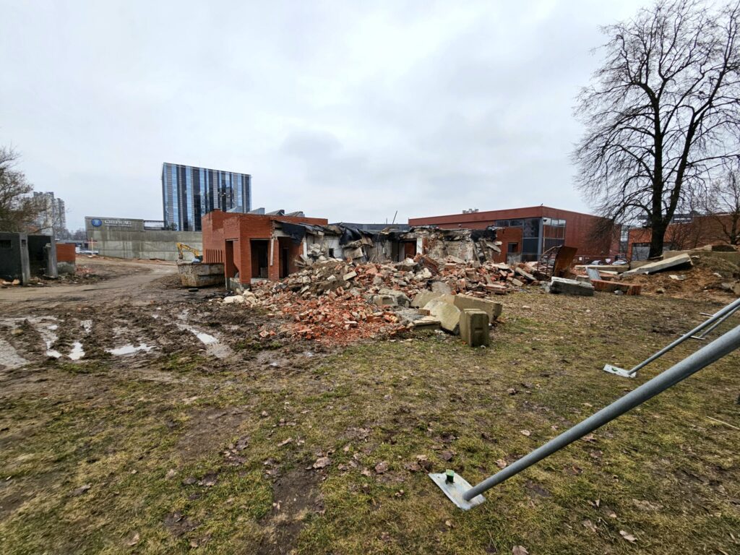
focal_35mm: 13
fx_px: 278
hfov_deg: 106.2
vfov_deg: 89.9
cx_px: 370
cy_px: 278
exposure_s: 1/500
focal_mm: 2.2
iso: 50
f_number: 2.2
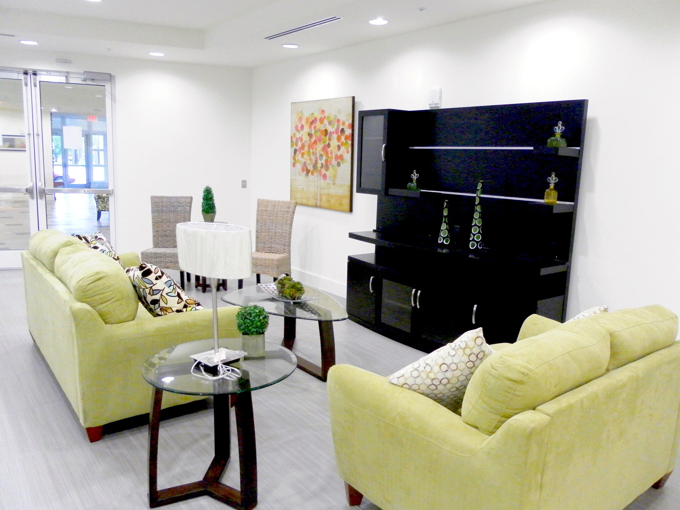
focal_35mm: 28
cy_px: 255
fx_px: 550
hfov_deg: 63.4
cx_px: 340
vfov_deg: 49.7
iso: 400
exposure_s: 1/30
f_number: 3.2
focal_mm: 4.9
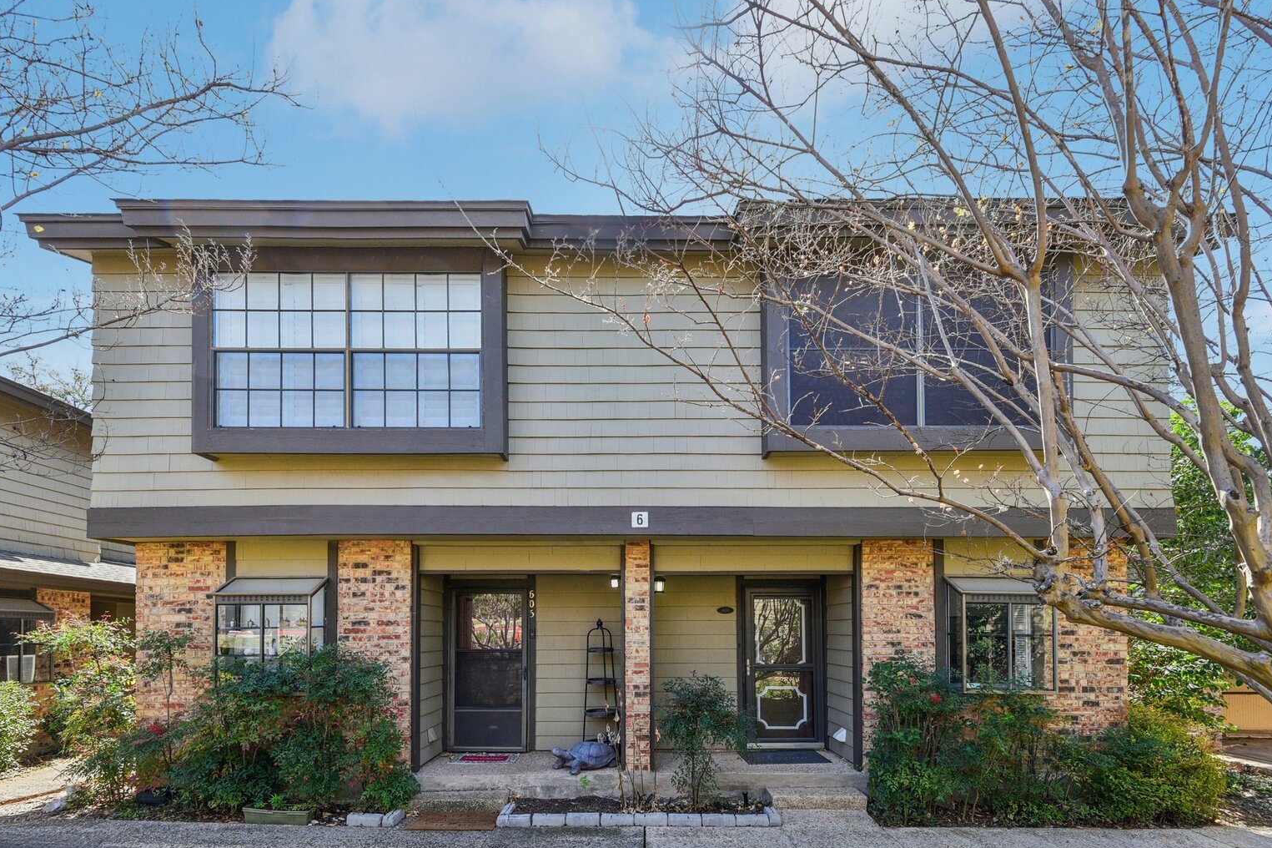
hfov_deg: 93.2
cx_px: 668
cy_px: 413
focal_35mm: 17
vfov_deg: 70.4
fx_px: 600
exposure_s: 1/200
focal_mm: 16
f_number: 8
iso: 900
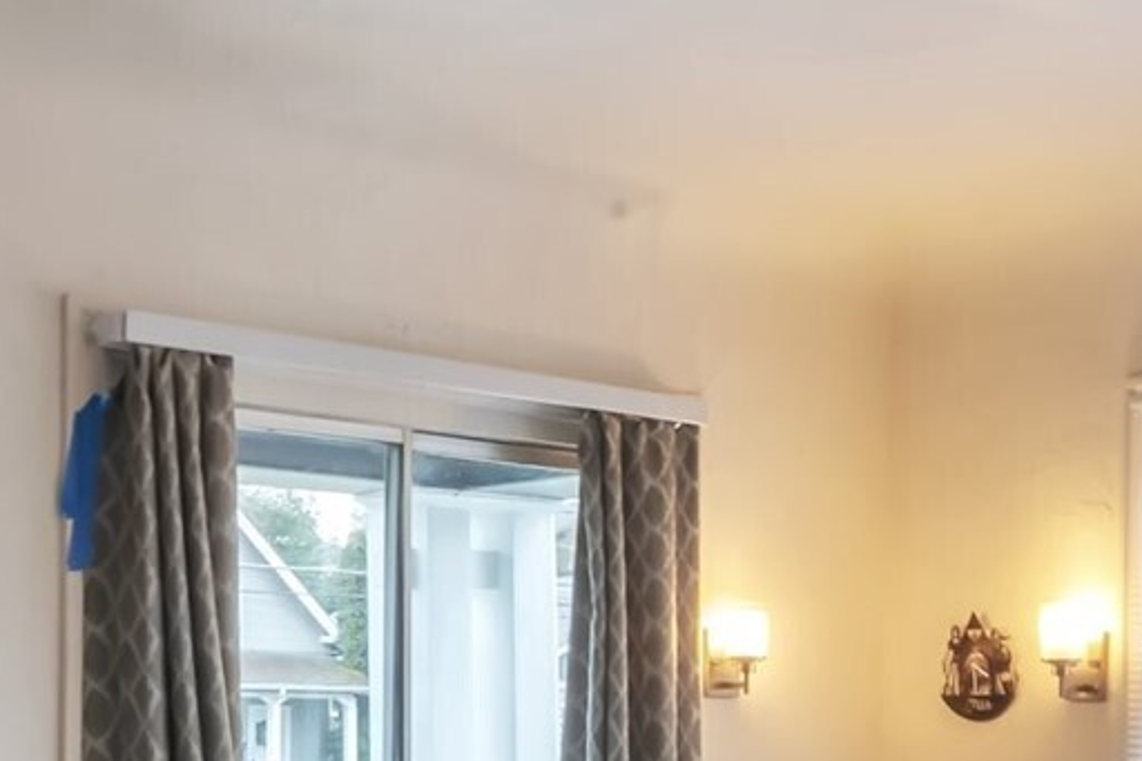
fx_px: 1733
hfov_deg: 36.3
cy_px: 793
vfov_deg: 23.5
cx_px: 688
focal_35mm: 55
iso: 800
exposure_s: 1/4
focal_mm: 11
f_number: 20
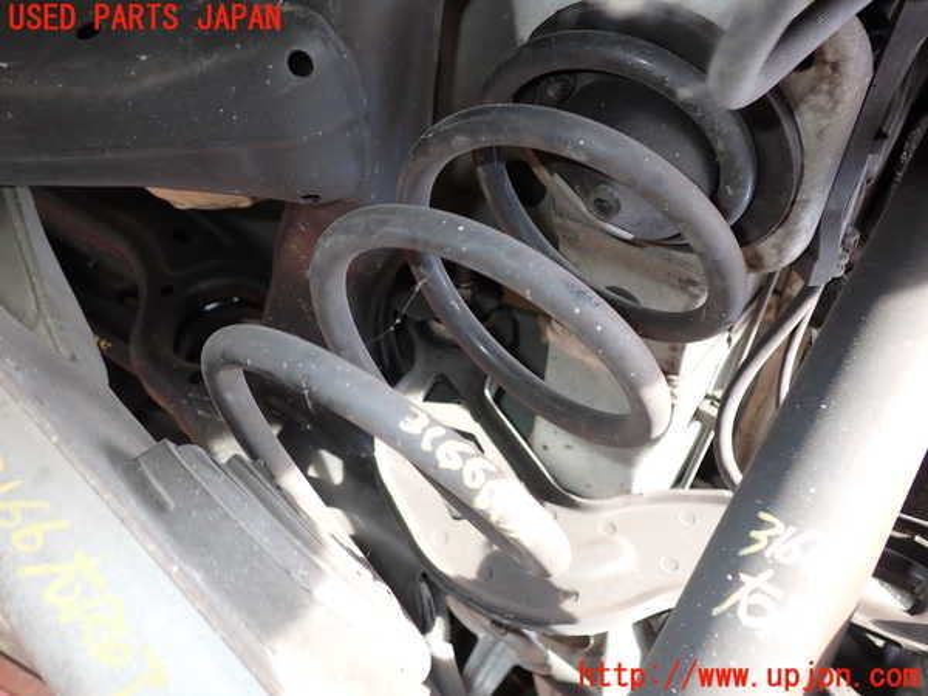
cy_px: 348
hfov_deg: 60.0
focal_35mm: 30
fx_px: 804
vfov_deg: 46.8
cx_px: 464
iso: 125
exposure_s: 1/60
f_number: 2.3
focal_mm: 5.4
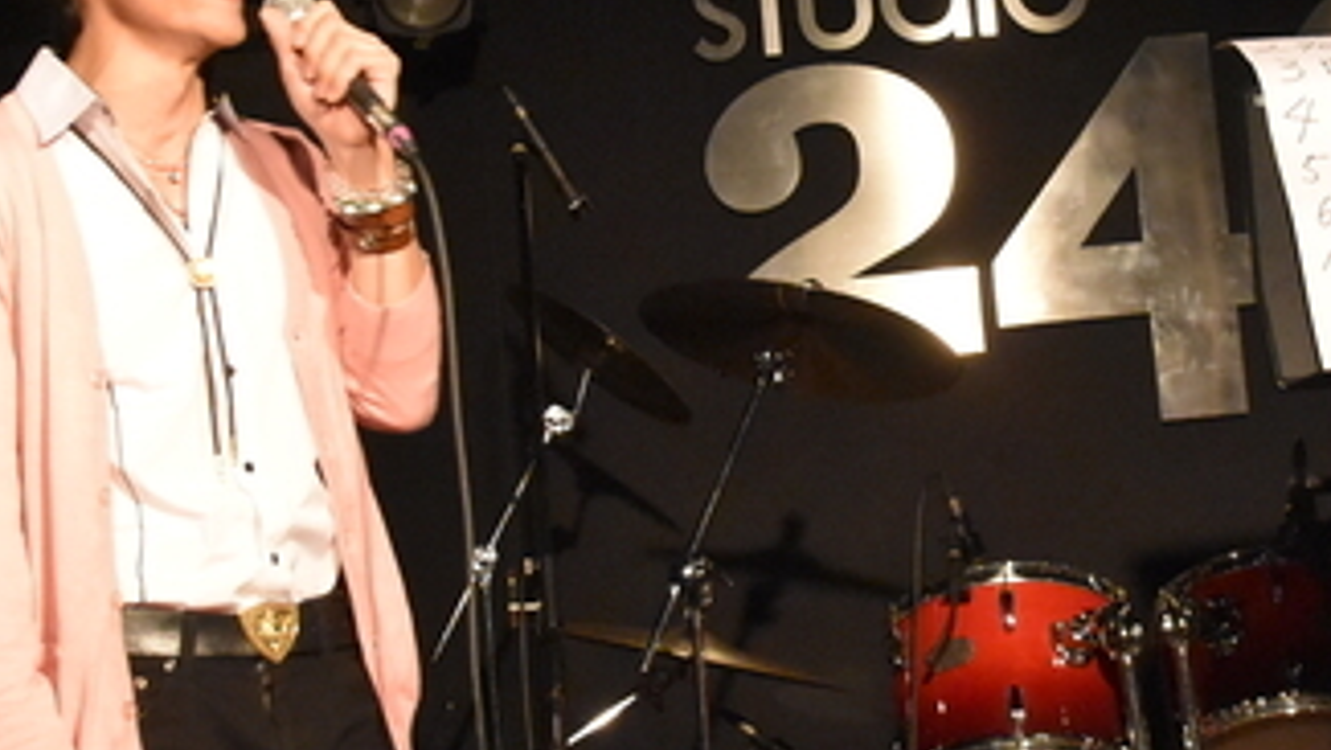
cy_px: 285
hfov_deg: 33.3
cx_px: 975
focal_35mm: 62
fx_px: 2189
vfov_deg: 19.4
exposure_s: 1/60
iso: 5000
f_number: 3.5
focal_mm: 16
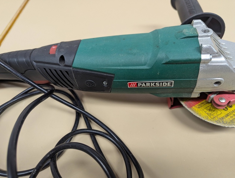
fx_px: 163
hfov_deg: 71.5
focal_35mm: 24
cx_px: 118
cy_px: 89
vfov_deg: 57.0
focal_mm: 6.81
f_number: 1.85
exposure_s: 1/100
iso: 263
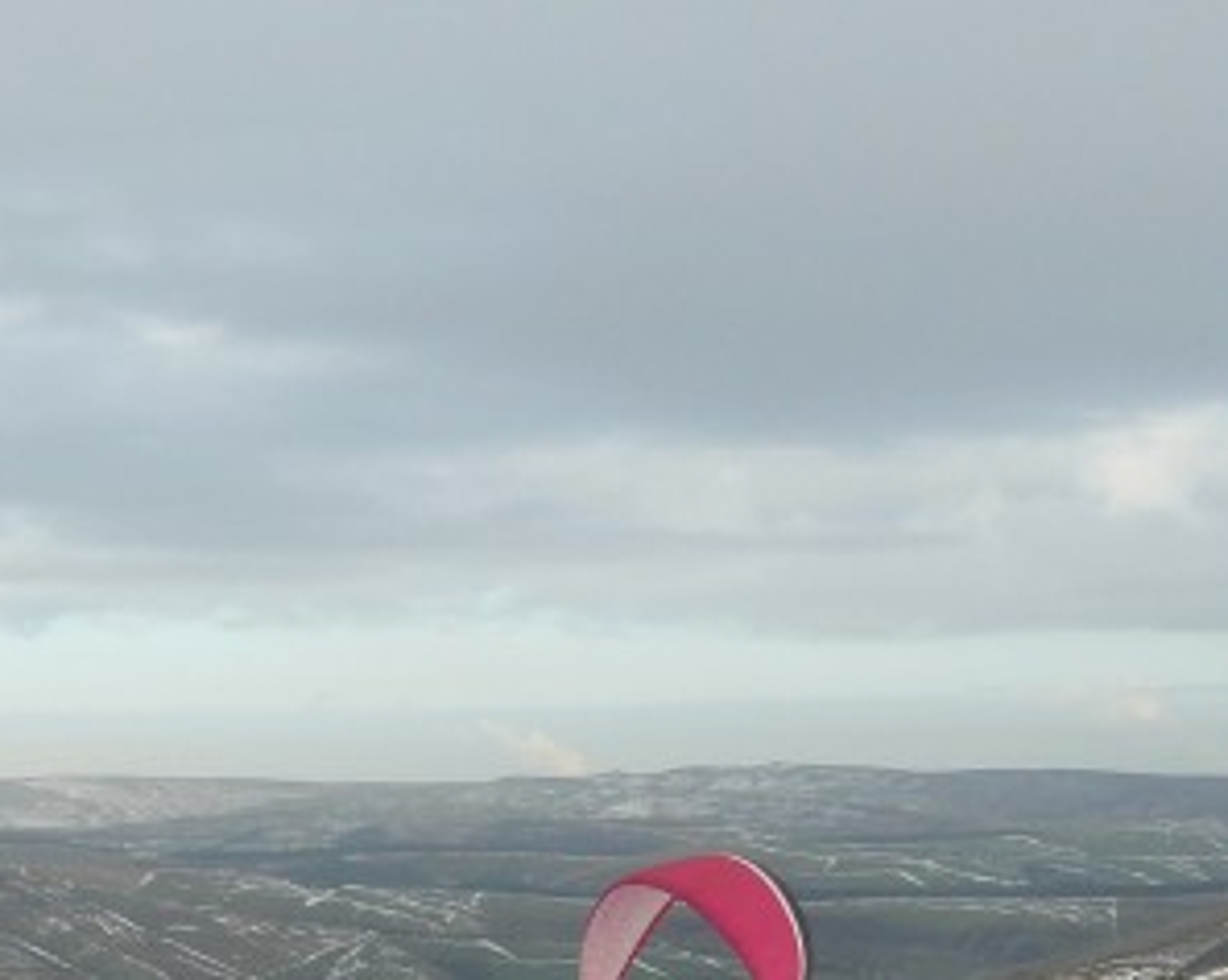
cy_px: 1183
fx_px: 3304
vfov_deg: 16.2
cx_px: 223
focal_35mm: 91
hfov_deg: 20.8
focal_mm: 6
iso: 100
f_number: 5
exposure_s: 1/200
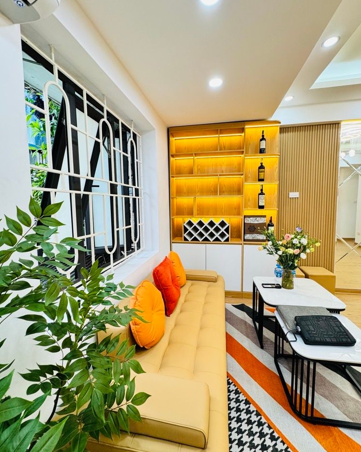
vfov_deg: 96.8
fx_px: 200
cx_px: 185
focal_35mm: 15
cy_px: 220
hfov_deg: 84.0
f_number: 2.2
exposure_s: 1/100
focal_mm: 2.22
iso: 125
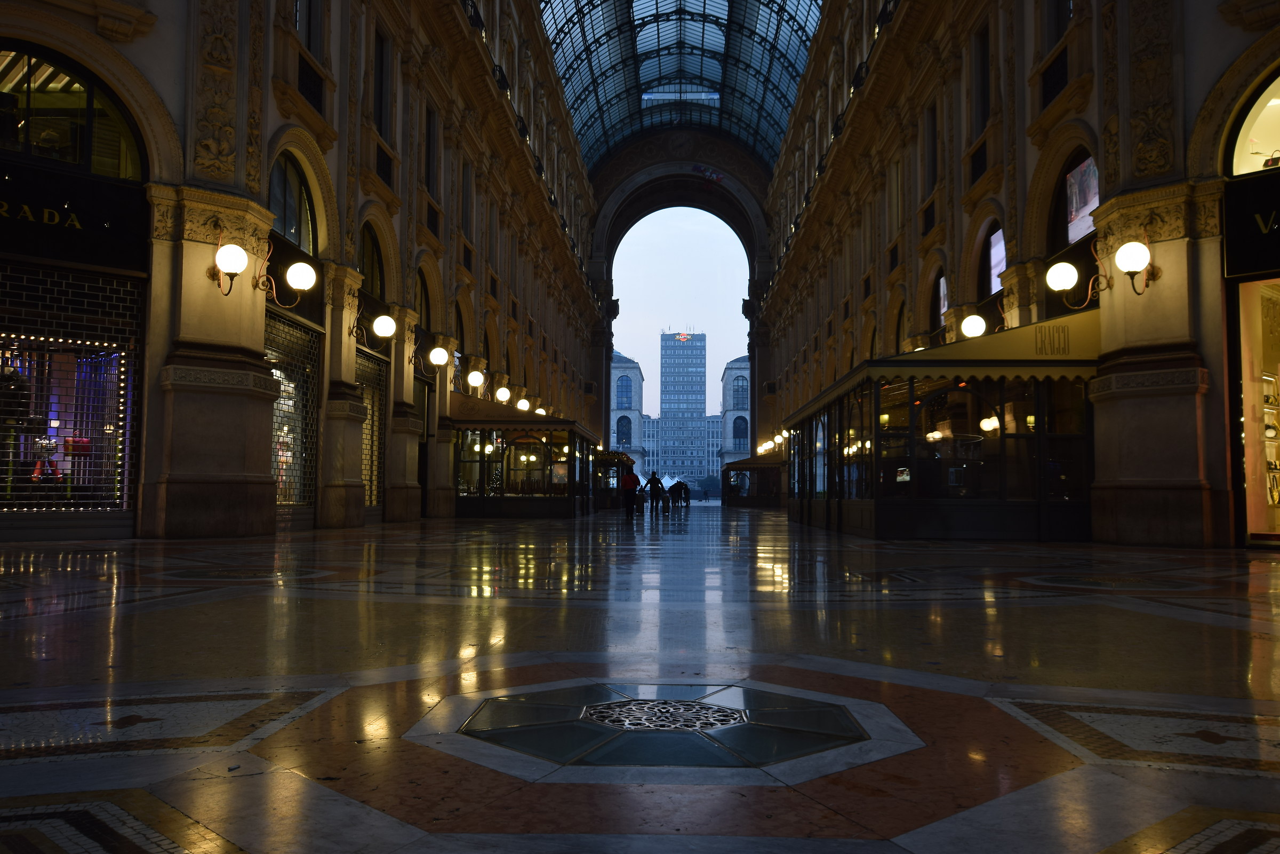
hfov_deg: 61.9
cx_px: 640
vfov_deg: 43.6
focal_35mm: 30
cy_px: 427
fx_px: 1067
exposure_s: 1/6
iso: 100
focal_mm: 20
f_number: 8
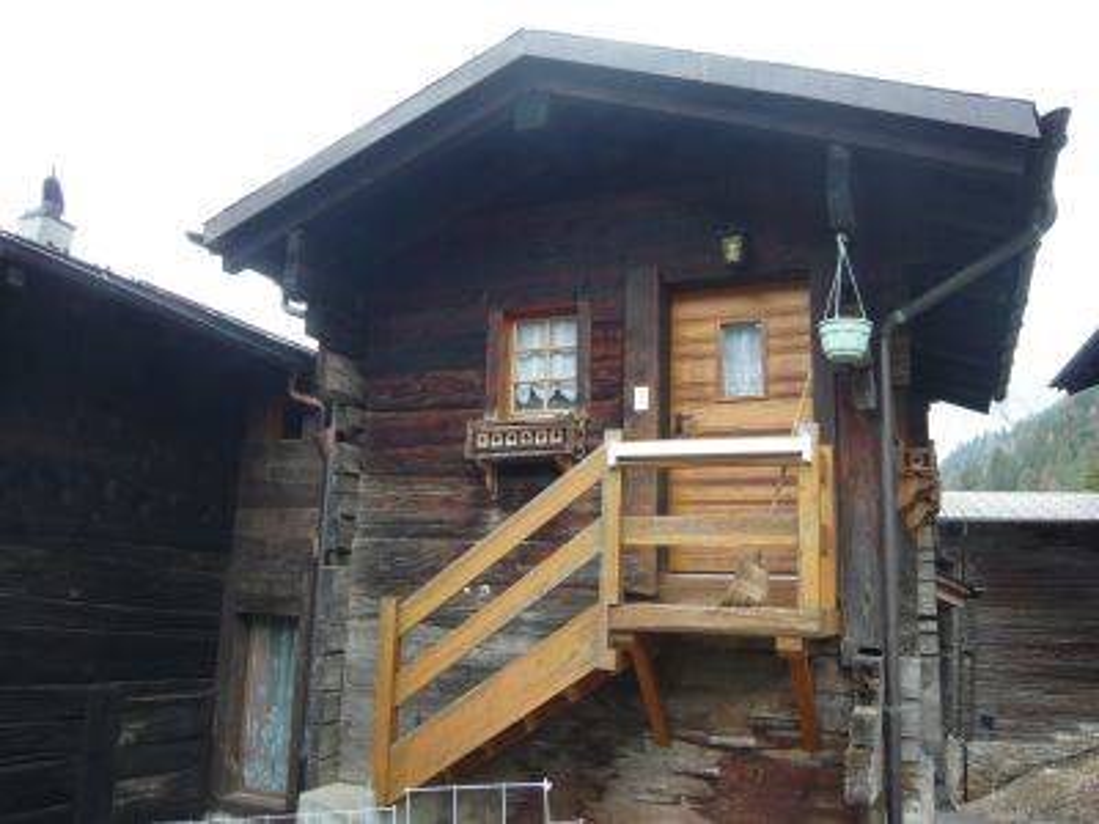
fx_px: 889
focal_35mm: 28
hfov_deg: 63.4
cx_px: 550
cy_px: 412
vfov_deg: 49.7
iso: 100
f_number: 2.8
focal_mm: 4.6
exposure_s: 1/320
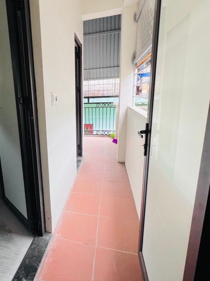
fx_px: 162
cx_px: 52
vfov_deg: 81.8
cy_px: 137
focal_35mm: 20
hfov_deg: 62.1
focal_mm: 1.57
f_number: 1.8
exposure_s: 1/99
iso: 80
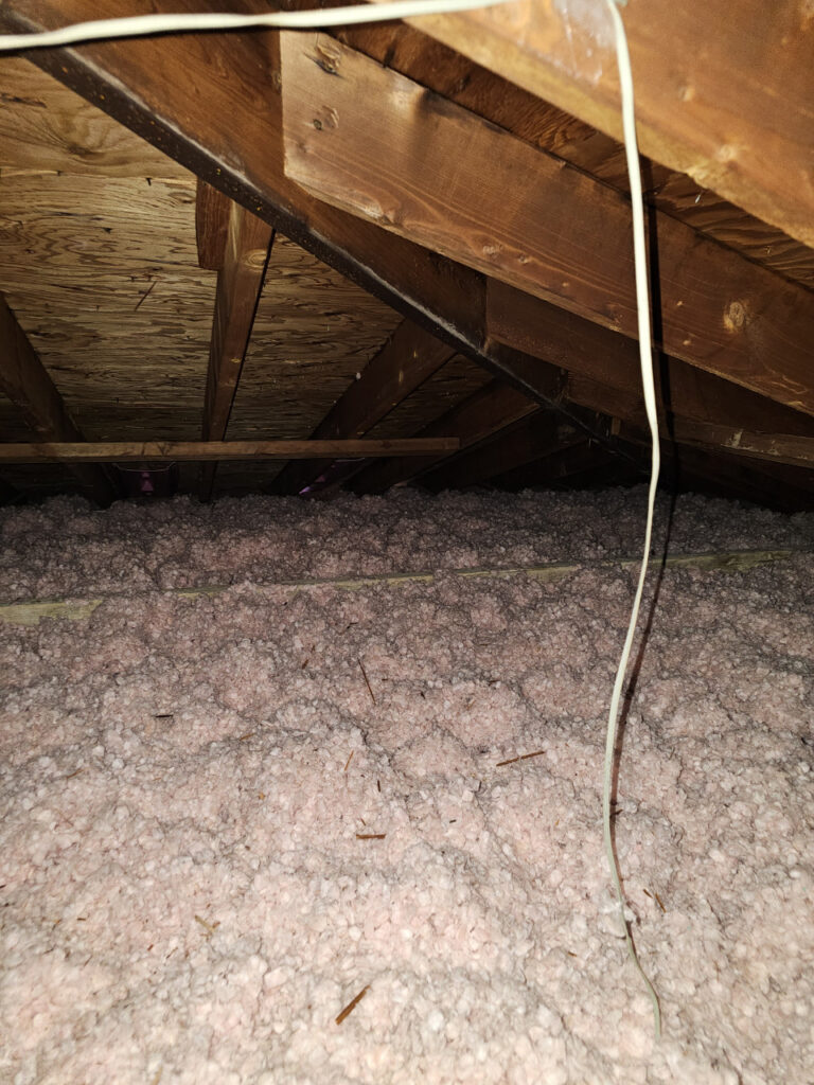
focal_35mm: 23
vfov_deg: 73.9
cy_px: 542
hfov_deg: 58.9
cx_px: 407
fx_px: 721
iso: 125
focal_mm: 6.3
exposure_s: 1/13
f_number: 1.7
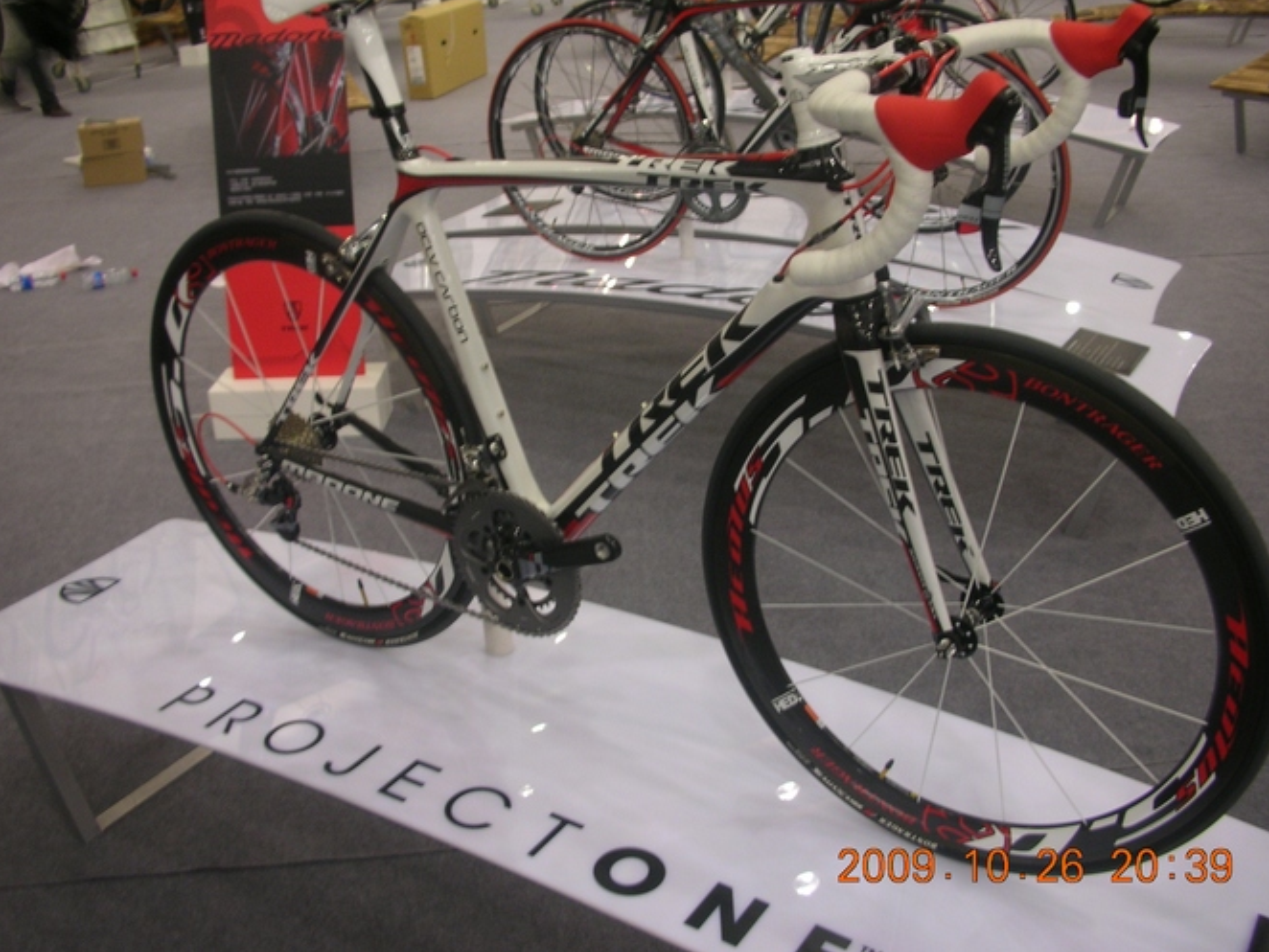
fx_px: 1357
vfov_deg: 38.7
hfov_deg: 50.1
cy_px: 468
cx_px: 644
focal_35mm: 37
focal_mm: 5.8
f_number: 3
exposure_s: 1/4
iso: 58
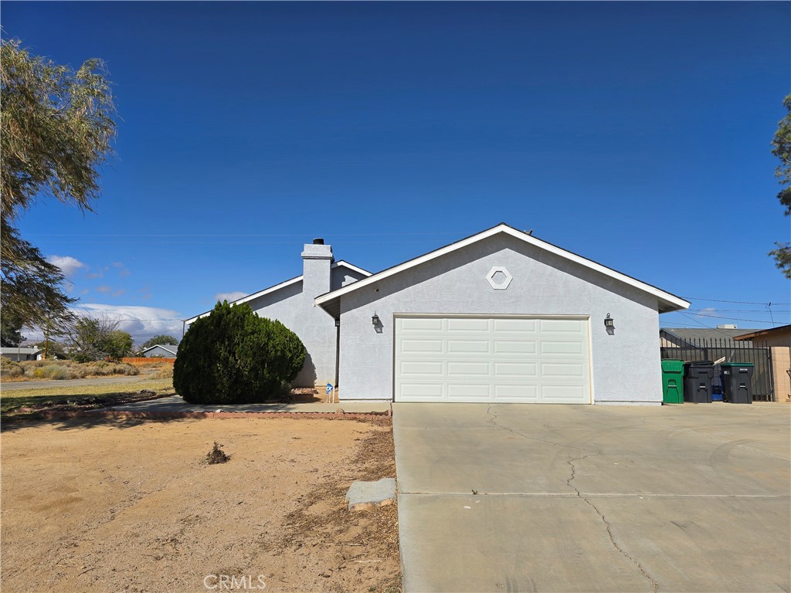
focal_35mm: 23
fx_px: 526
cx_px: 396
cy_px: 296
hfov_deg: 73.9
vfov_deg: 58.9
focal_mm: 6.3
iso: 12
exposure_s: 1/1920
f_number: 1.7
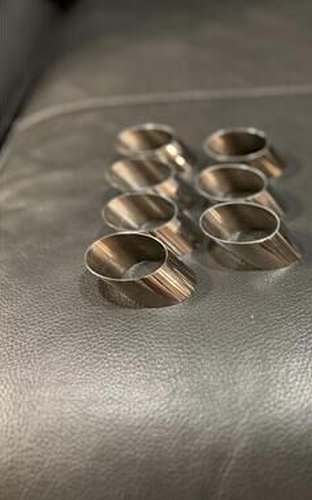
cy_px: 251
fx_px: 381
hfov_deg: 44.3
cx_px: 188
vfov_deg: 66.5
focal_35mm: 28
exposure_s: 1/40
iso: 500
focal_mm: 5.7
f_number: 1.5
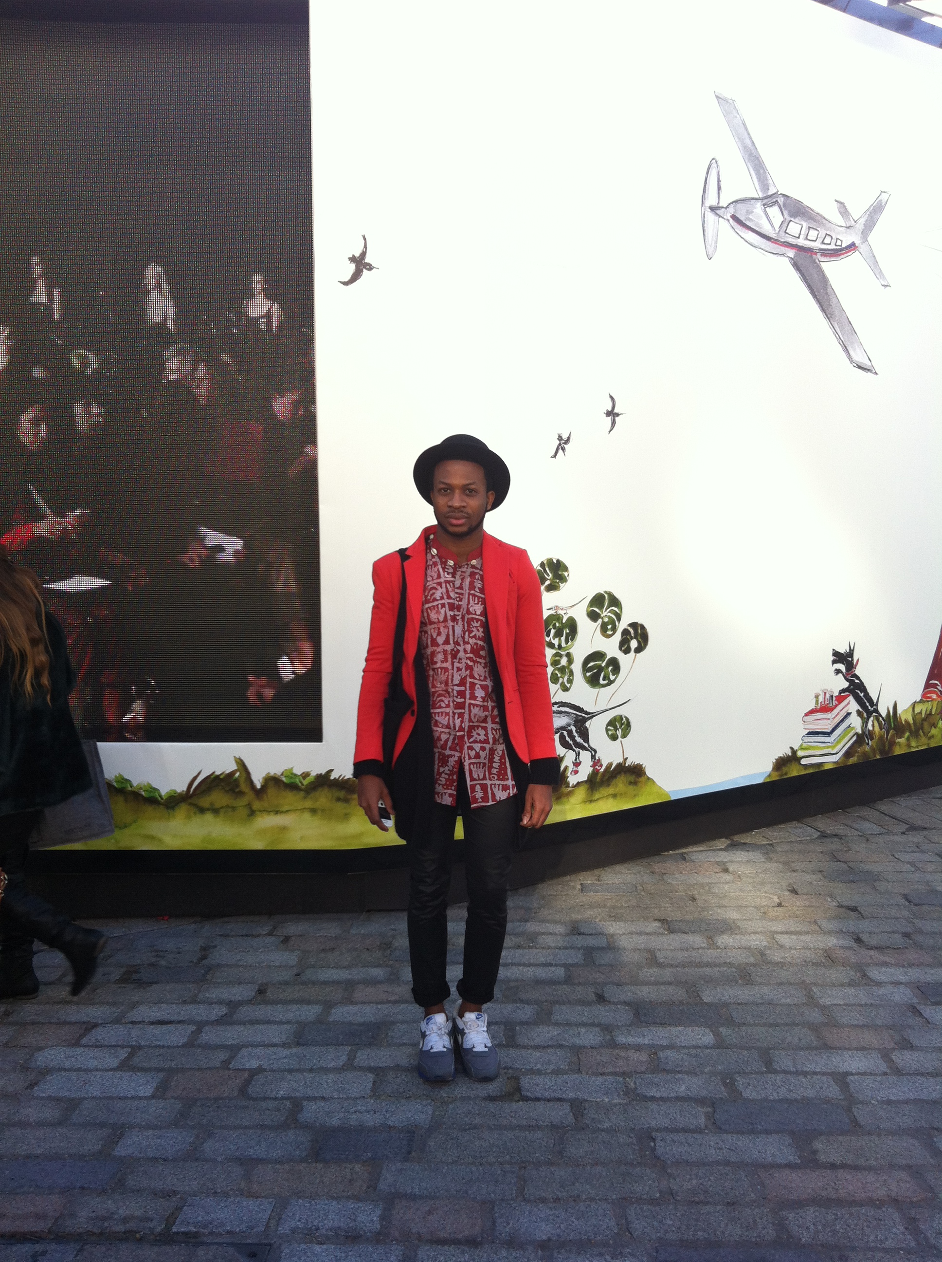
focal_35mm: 35
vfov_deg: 52.7
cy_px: 631
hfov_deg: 40.6
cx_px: 471
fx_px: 1273
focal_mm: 3.85
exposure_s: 1/251
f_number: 2.8
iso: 80
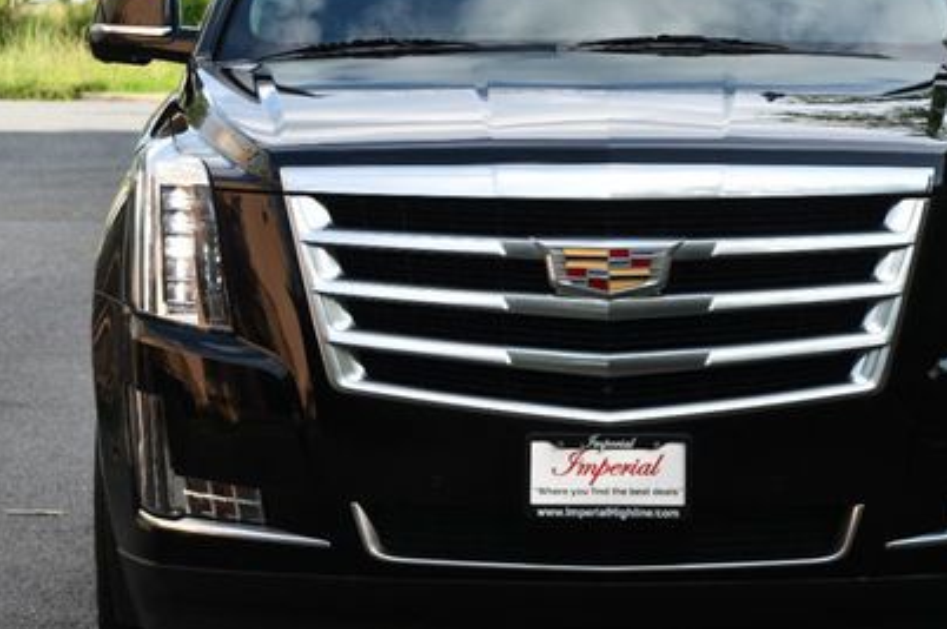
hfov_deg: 10.5
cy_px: 243
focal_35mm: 196
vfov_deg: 7.0
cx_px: 601
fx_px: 5150
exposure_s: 1/250
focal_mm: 82
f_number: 7.1
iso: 200
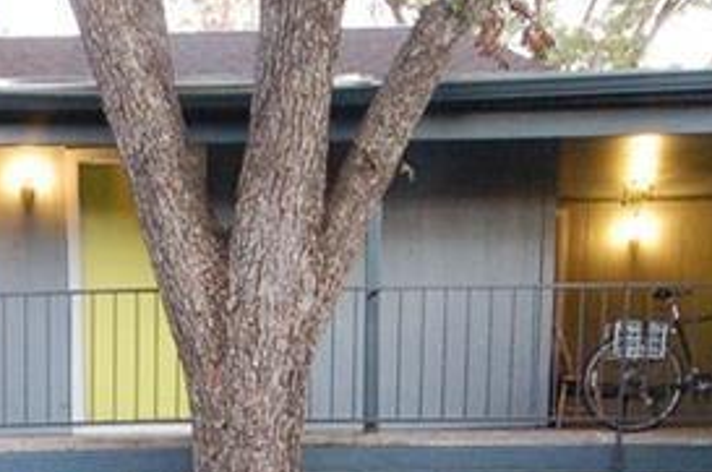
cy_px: 605
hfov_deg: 31.3
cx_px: 96
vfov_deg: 20.1
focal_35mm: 62
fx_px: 1222
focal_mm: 11
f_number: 13
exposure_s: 1/1.3
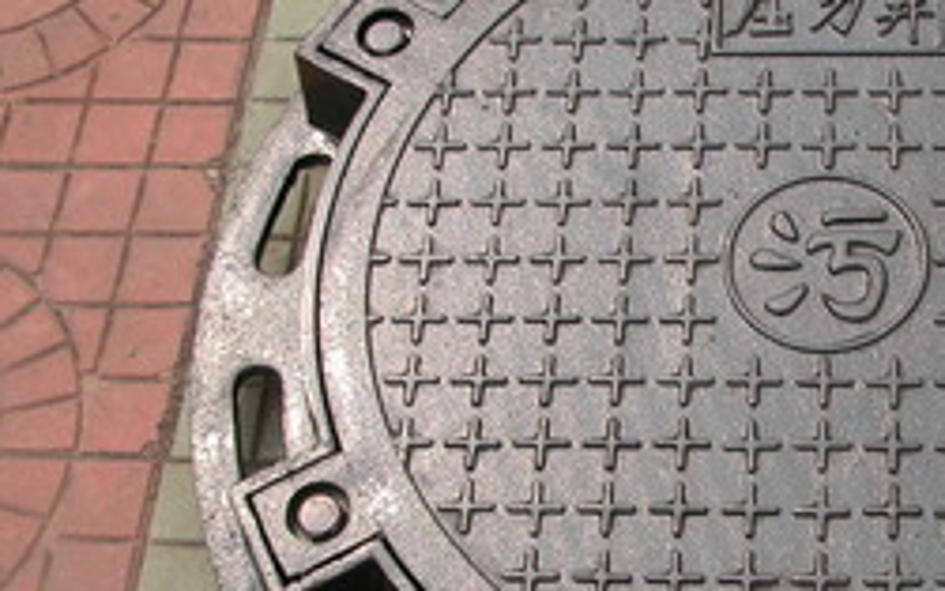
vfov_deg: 17.6
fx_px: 1906
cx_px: 809
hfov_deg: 27.1
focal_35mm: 74
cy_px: 401
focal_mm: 8.9
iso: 100
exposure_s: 1/268
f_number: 5.6
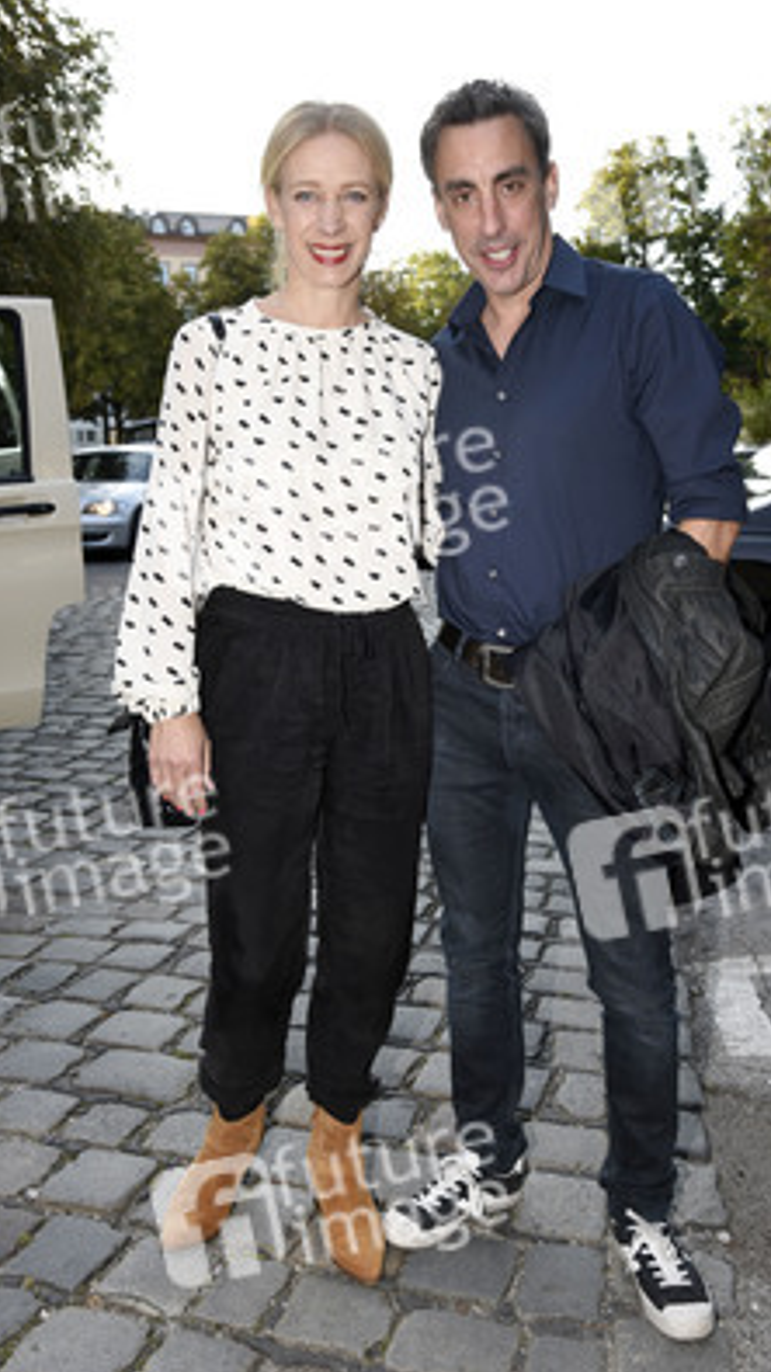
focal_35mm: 36
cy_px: 684
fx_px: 1309
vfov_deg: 55.3
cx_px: 431
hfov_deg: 32.8
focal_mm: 34
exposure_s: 1/160
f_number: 6.3
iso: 500
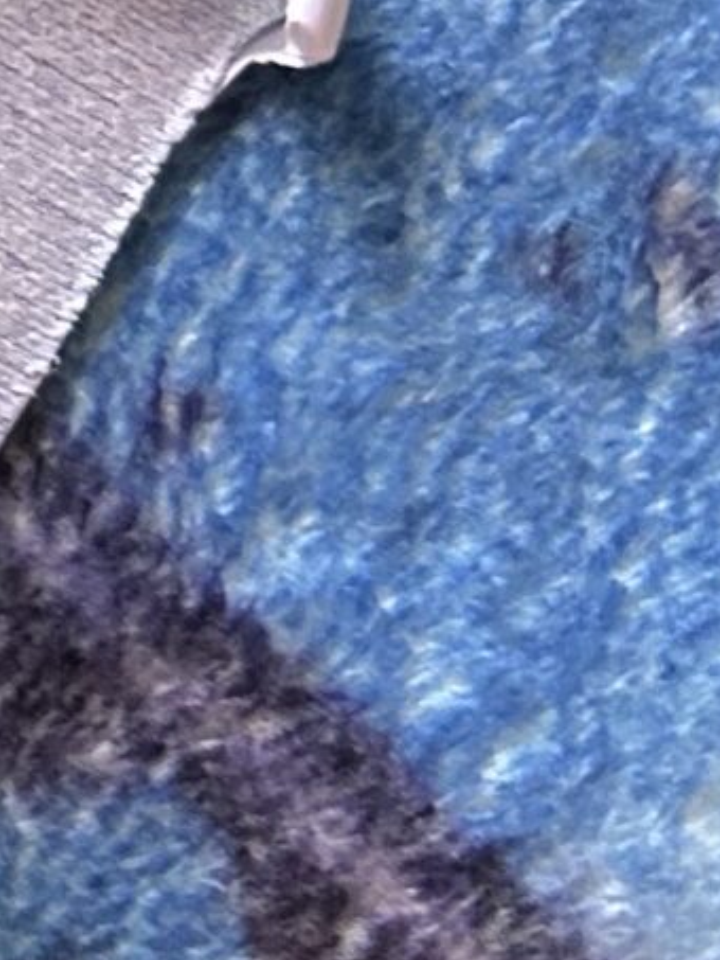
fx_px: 4075
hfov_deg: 9.0
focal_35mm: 147
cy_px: -409
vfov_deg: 12.8
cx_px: -1052
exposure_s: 1/30
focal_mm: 5.7
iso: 1000
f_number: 1.5
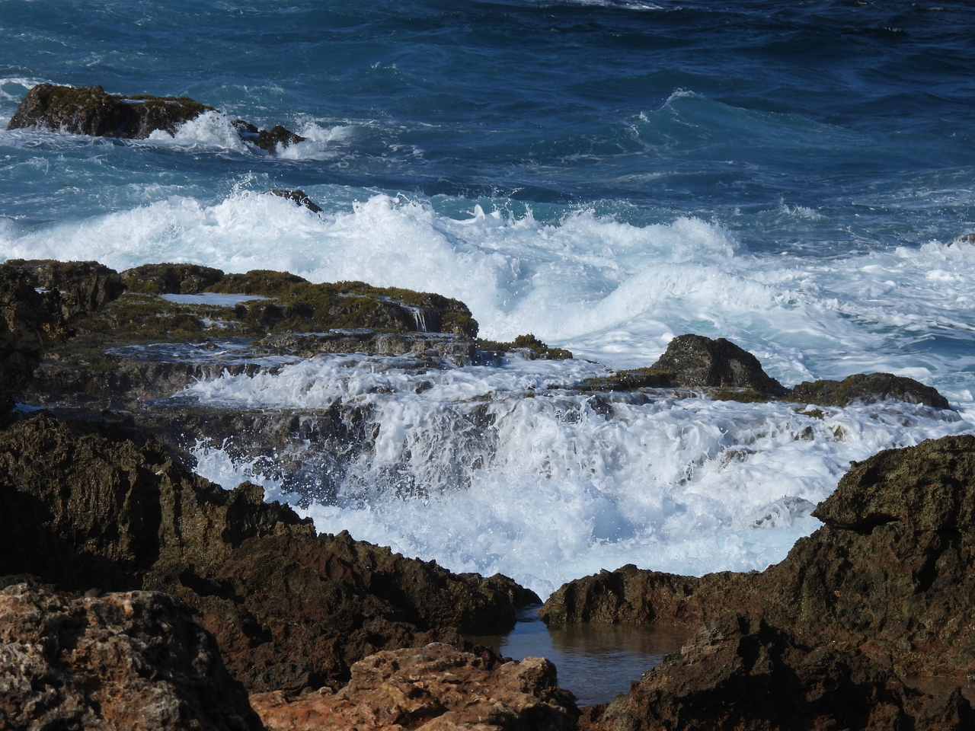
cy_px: 366
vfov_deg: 5.0
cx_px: 488
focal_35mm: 300
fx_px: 8450
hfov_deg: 6.6
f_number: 5
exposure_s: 1/1600
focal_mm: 53.5
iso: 100
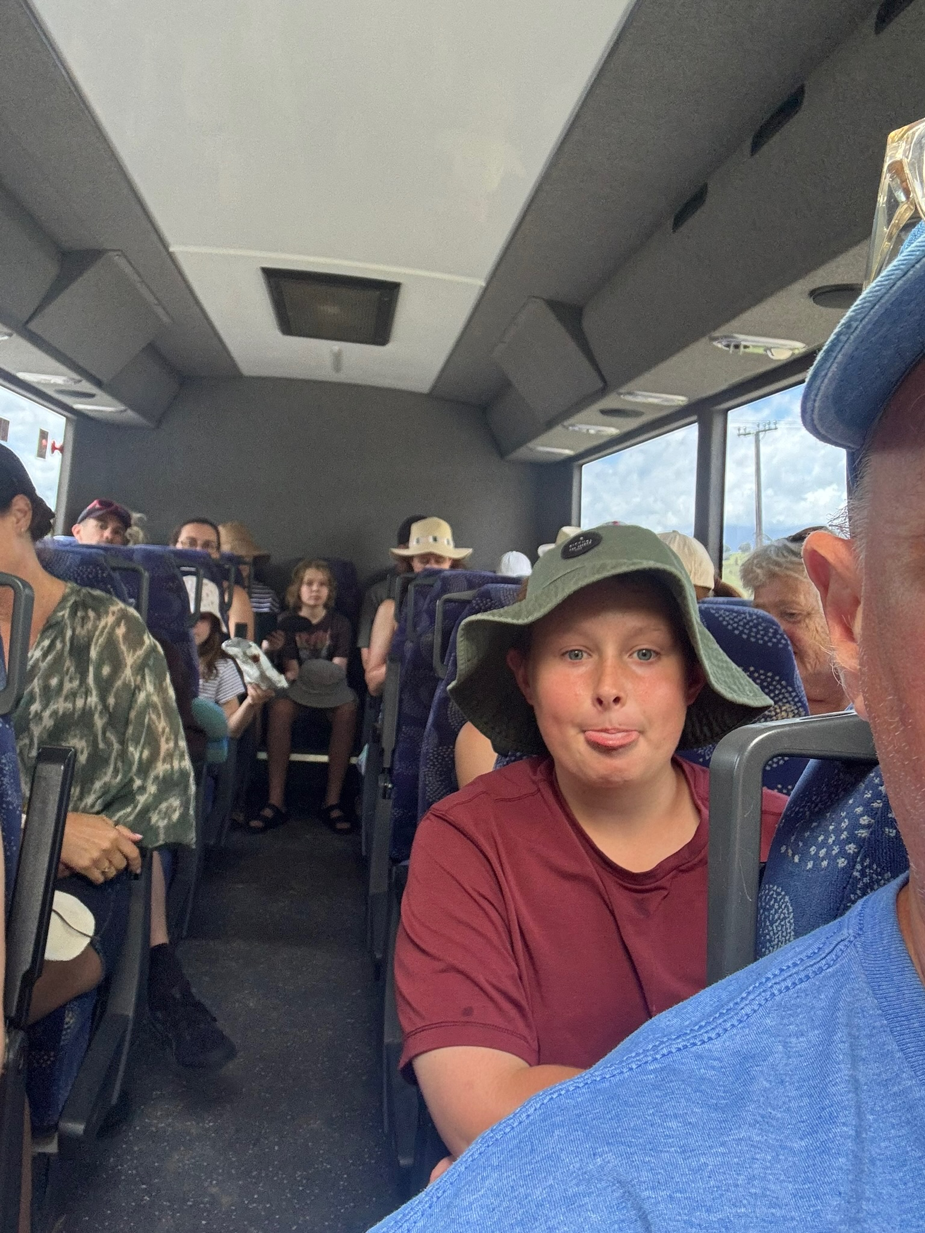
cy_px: 616
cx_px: 462
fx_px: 1069
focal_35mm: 30
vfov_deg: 60.0
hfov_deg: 46.8
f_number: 1.9
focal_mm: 2.69
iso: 80
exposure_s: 1/89
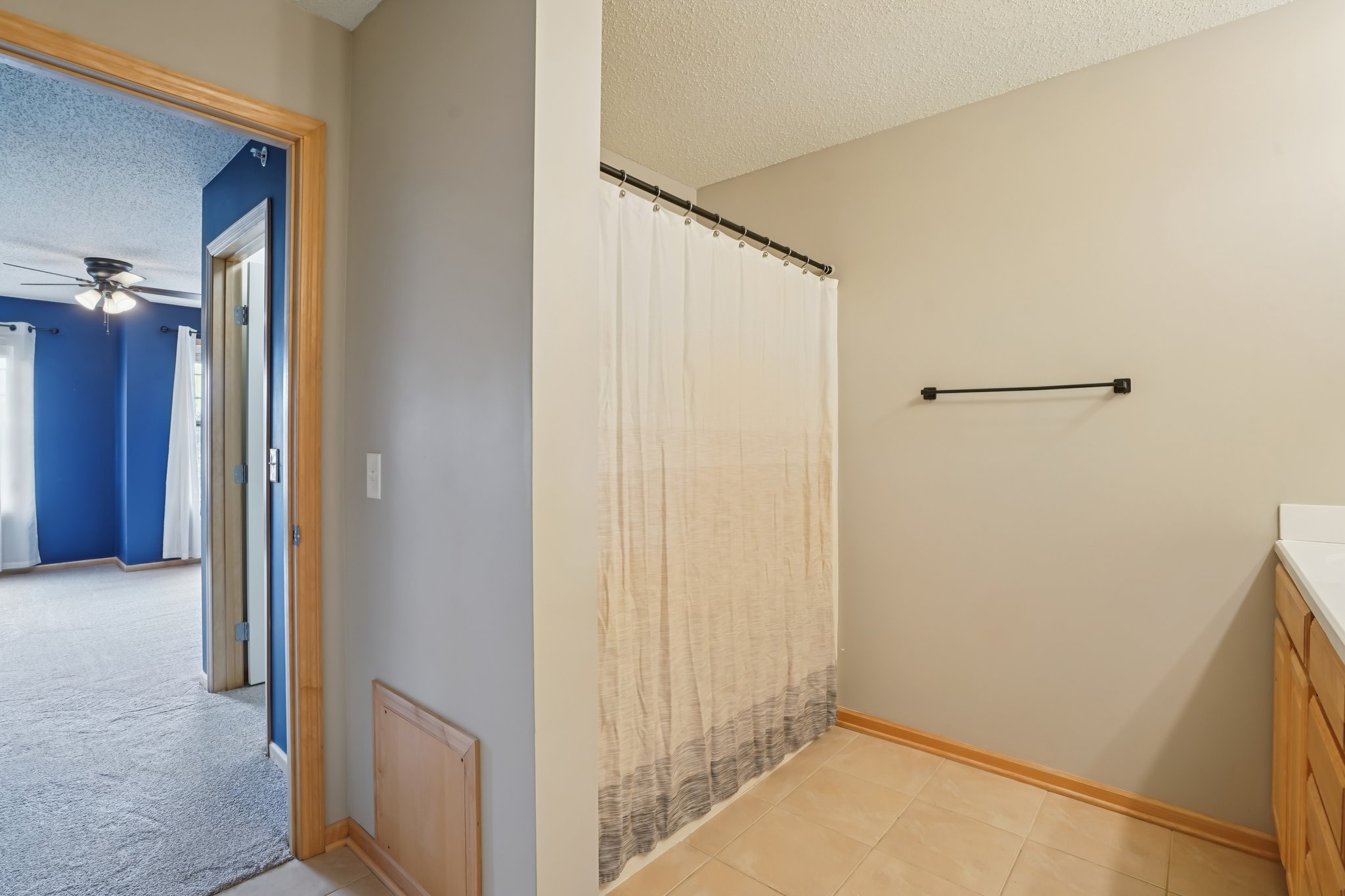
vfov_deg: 73.7
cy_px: 448
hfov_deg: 96.7
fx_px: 598
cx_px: 672
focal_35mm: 16
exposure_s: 1/20
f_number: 8
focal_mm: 16
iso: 400
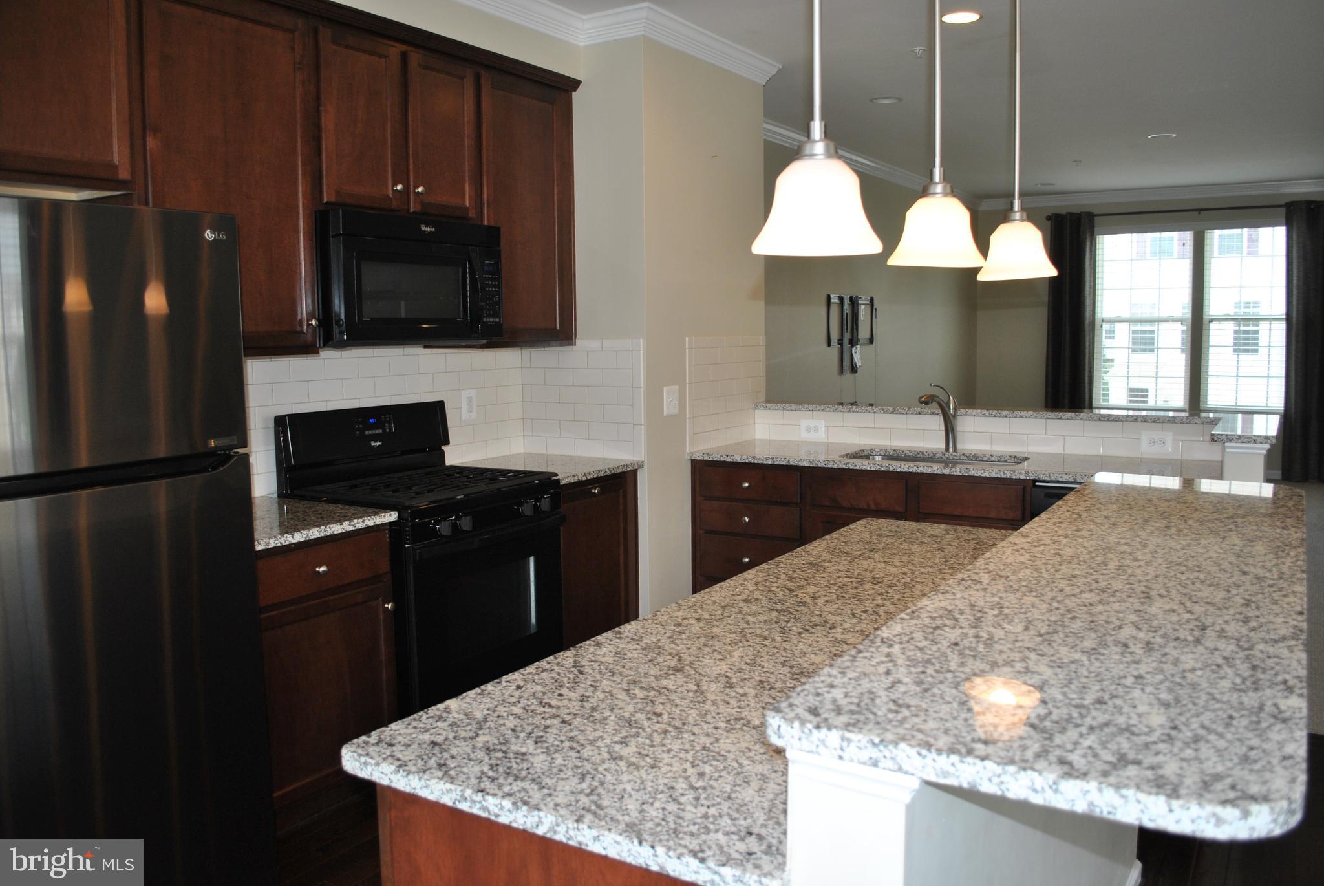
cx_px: 662
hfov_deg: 67.3
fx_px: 994
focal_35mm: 27
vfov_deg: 48.0
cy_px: 443
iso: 180
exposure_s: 1/125
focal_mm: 18
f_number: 3.5
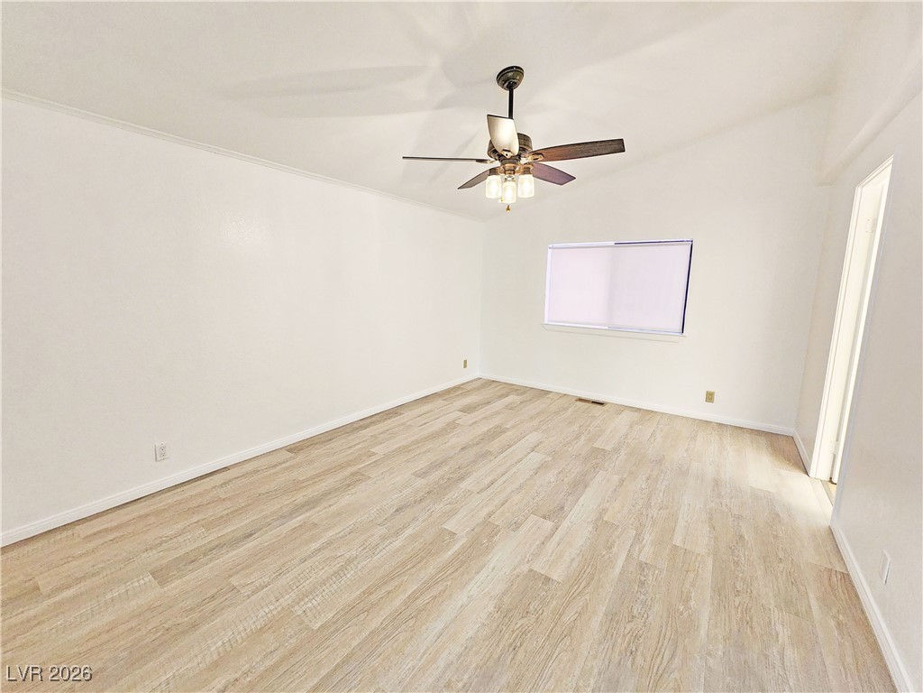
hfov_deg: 106.2
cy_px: 346
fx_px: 347
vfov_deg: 89.9
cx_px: 462
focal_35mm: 13
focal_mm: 2.2
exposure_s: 1/60
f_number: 2.2
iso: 250
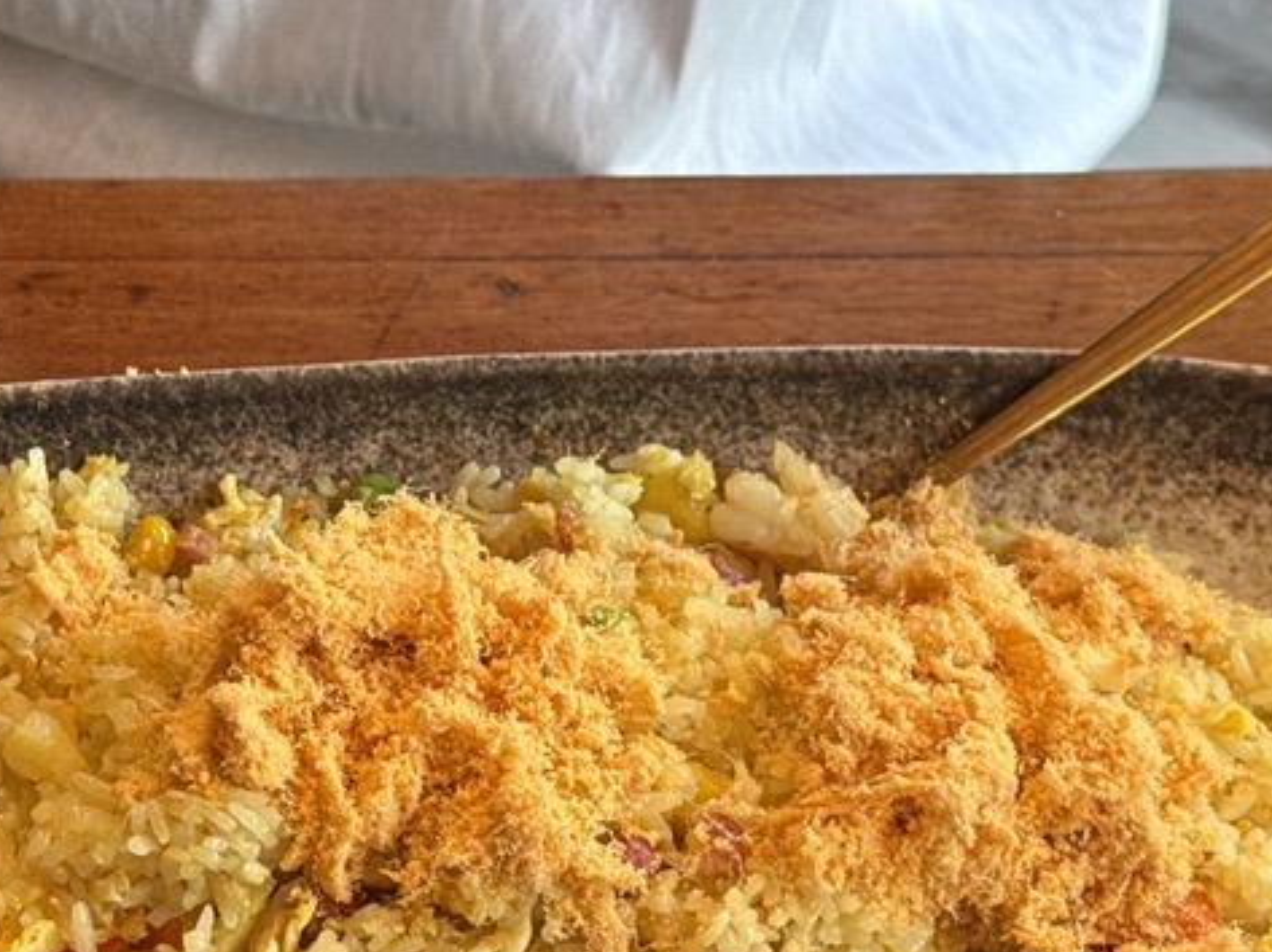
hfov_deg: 18.8
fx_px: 3819
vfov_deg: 14.2
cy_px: 640
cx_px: 390
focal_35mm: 104
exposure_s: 1/121
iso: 80
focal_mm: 6.76
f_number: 1.78
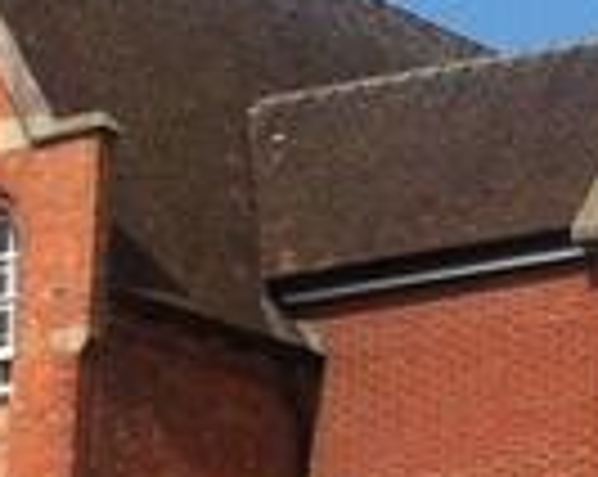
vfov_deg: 5.8
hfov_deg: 7.2
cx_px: 1016
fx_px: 4648
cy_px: 605
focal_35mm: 263
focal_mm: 3.85
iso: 80
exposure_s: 1/1436
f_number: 2.8
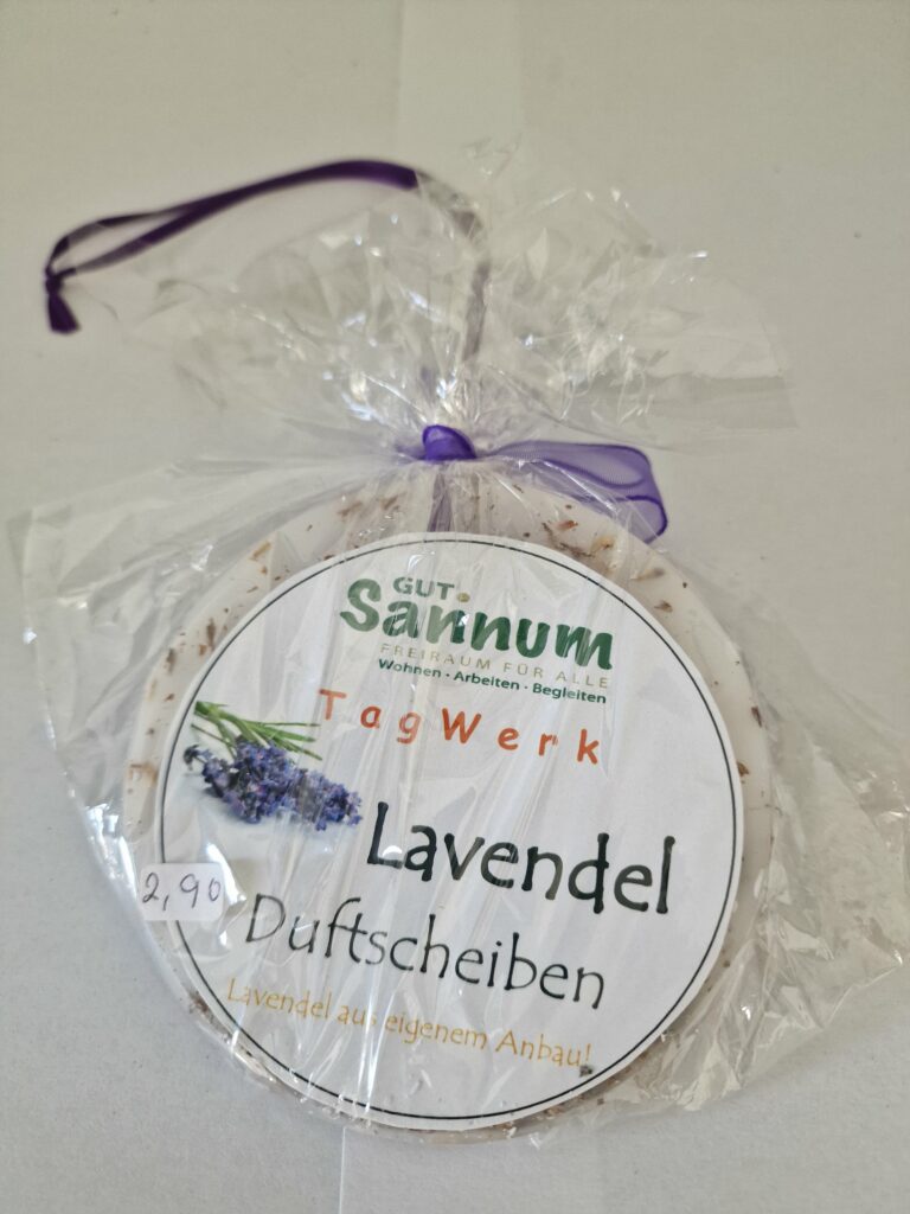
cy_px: 607
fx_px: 806
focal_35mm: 23
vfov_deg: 73.9
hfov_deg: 58.9
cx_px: 455
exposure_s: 1/100
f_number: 1.8
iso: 320
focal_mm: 6.4
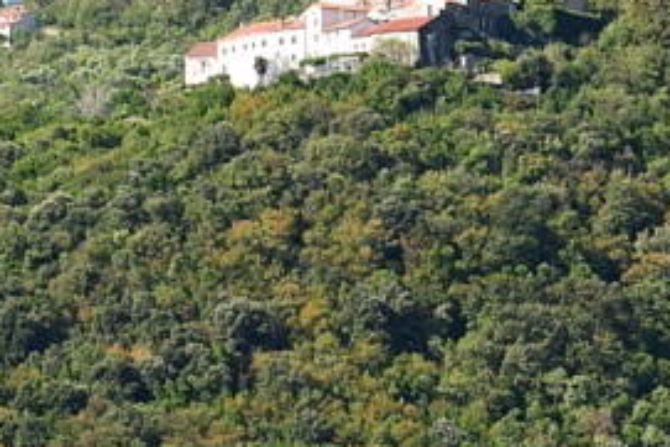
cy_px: 109
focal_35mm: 465
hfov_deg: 4.4
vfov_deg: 3.0
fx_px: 8667
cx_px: 371
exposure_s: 1/200
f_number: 10
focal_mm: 105
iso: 400
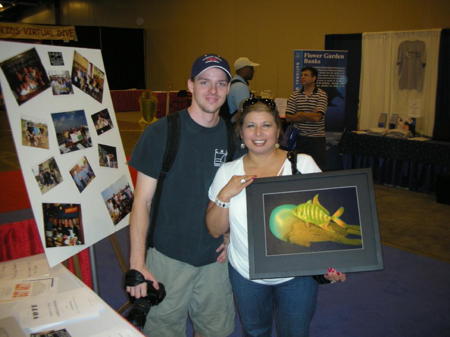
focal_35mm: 35
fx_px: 455
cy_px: 168
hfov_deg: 52.6
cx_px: 225
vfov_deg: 40.7
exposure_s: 1/60
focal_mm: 5.8
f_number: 2.8
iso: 95
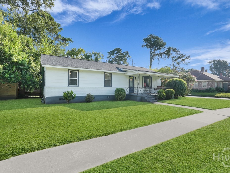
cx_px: 110
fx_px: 120
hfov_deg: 87.7
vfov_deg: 71.6
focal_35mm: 18
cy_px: 86
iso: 320
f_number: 9
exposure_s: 1/200
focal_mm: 16
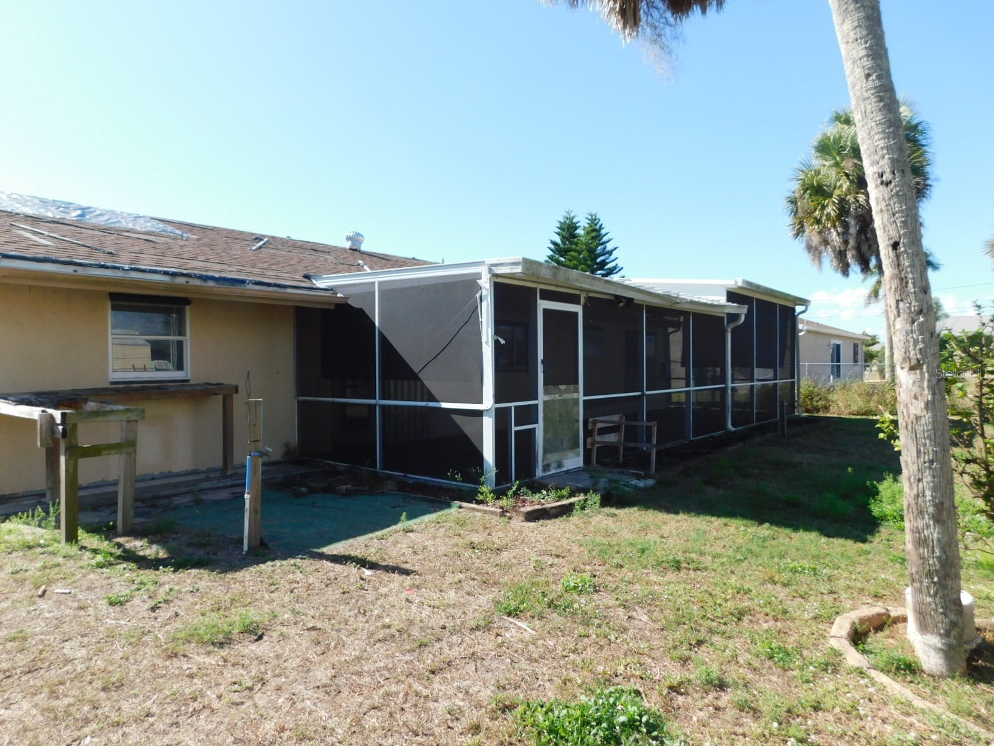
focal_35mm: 23
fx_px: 660
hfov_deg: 73.9
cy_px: 373
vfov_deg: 58.9
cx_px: 497
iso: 125
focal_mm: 4
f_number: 3
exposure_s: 1/800
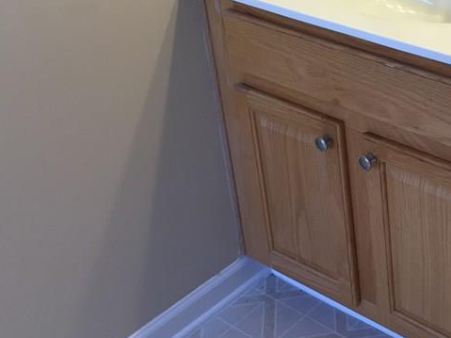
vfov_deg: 23.2
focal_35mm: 62
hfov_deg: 29.0
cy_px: 59
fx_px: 808
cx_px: 463
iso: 32
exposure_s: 1/40
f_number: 2.2
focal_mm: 4.15
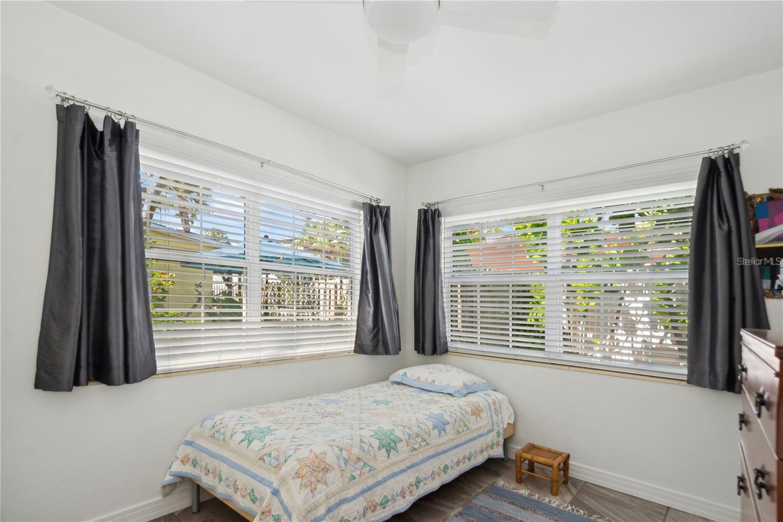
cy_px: 261
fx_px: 359
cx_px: 392
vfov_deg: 72.0
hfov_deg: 95.0
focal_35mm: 16
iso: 200
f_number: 8
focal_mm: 11
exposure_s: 1/40
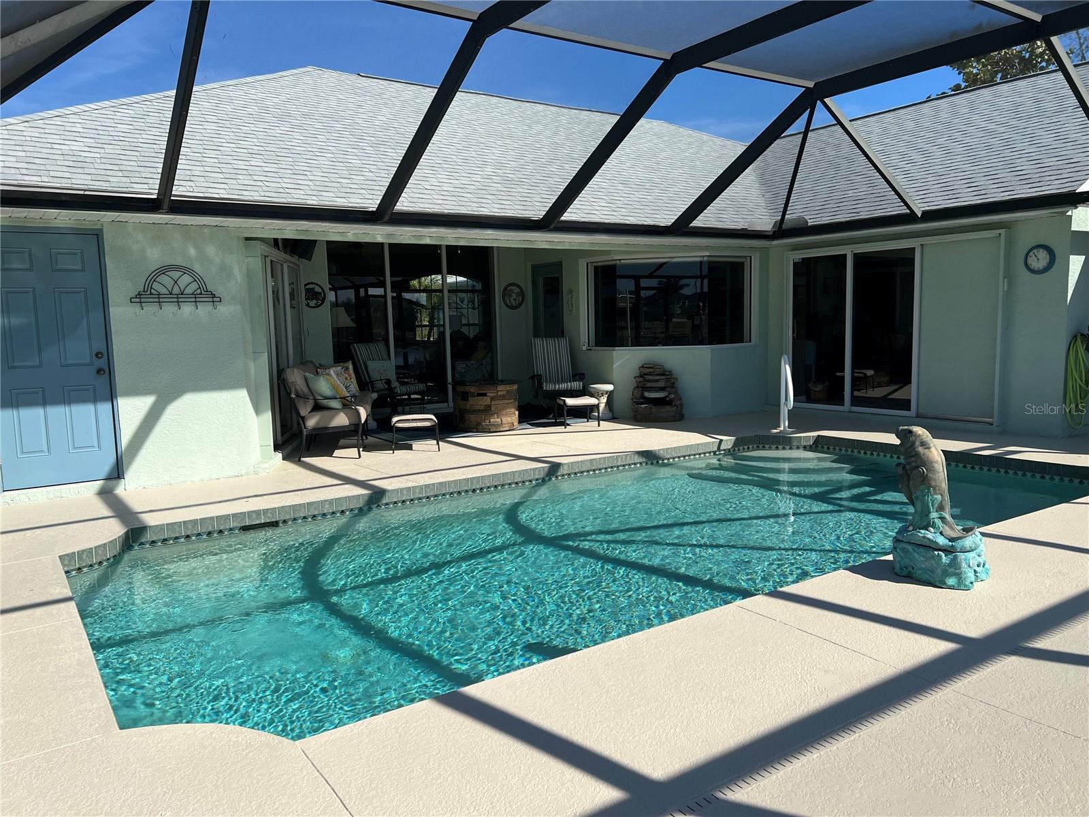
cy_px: 408
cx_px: 544
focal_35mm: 26
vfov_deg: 53.1
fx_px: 818
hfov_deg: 67.3
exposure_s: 1/2915
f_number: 1.5
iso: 50
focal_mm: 5.7
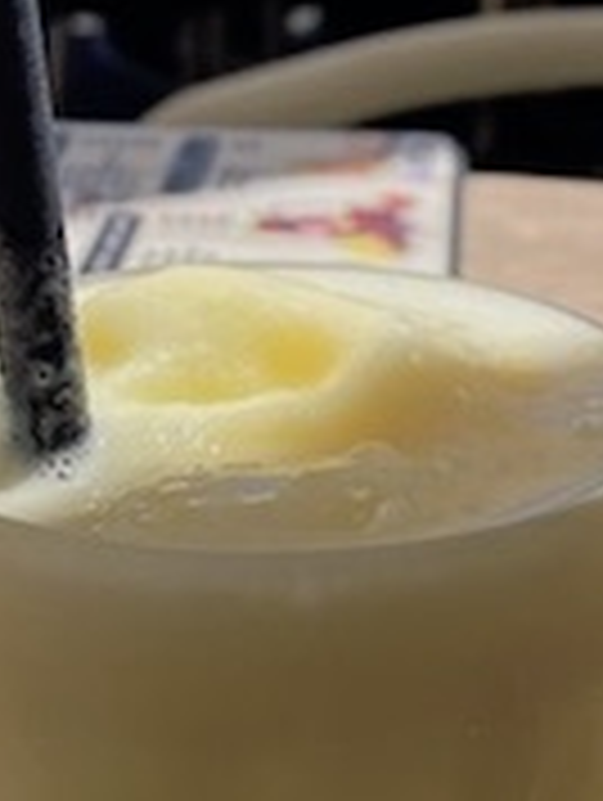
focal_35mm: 107
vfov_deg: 18.1
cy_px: 83
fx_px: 2479
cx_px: 364
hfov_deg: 13.9
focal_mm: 4.25
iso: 32
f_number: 1.8
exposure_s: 1/3984
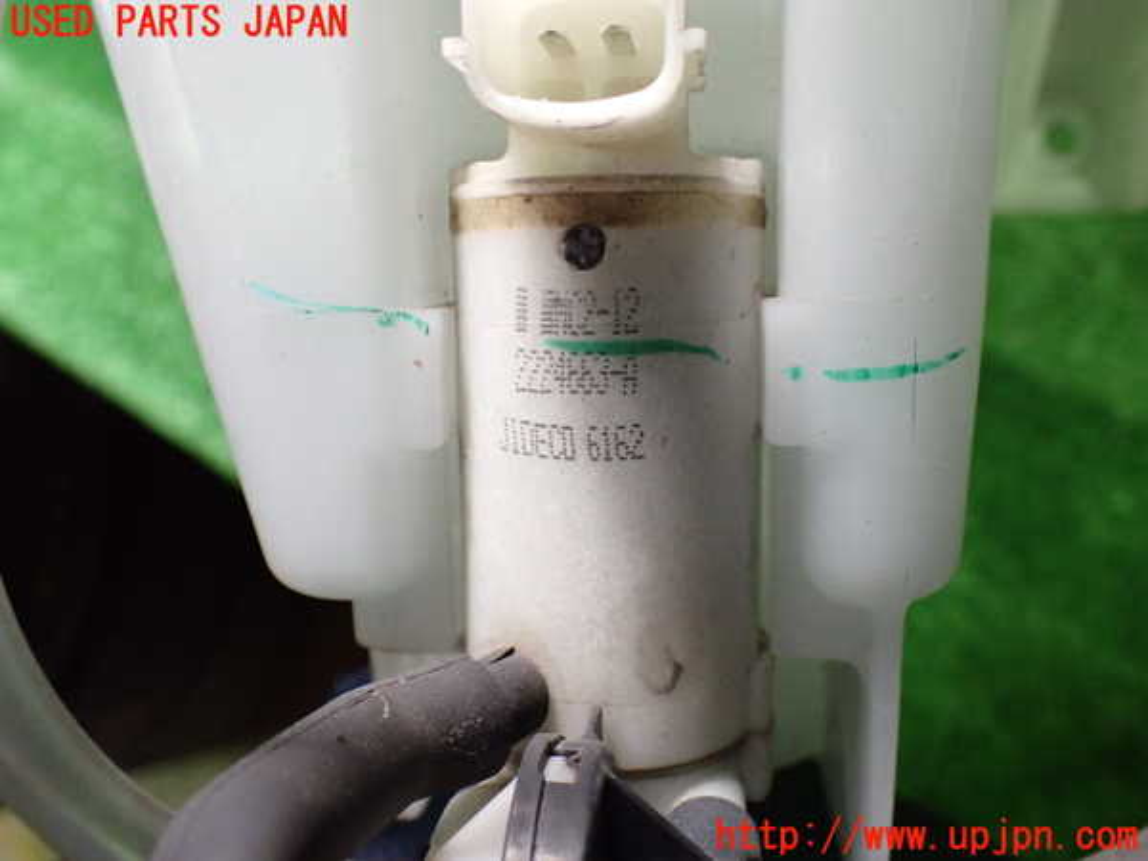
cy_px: 430
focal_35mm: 30
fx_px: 995
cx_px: 574
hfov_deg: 60.0
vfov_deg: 46.8
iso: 640
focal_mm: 5.4
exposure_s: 1/125
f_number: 2.3
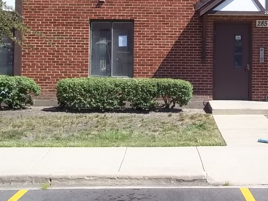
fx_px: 480
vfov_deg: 23.2
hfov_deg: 30.9
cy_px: 31
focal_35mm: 62
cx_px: 182
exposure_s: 1/160
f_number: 8
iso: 80
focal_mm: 6.5
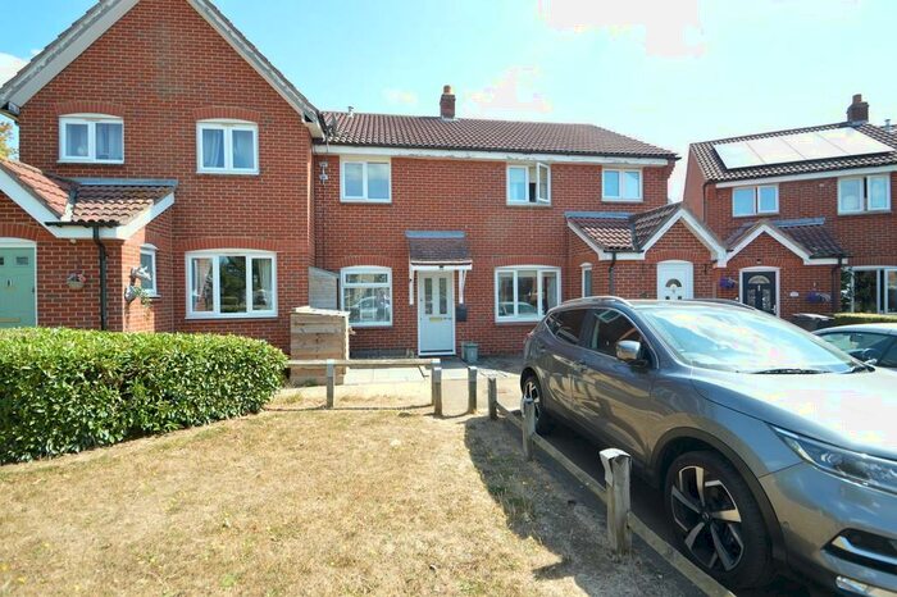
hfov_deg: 100.4
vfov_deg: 77.3
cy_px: 298
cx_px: 448
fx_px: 374
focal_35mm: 15
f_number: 6.3
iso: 100
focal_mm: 10
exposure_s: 1/160
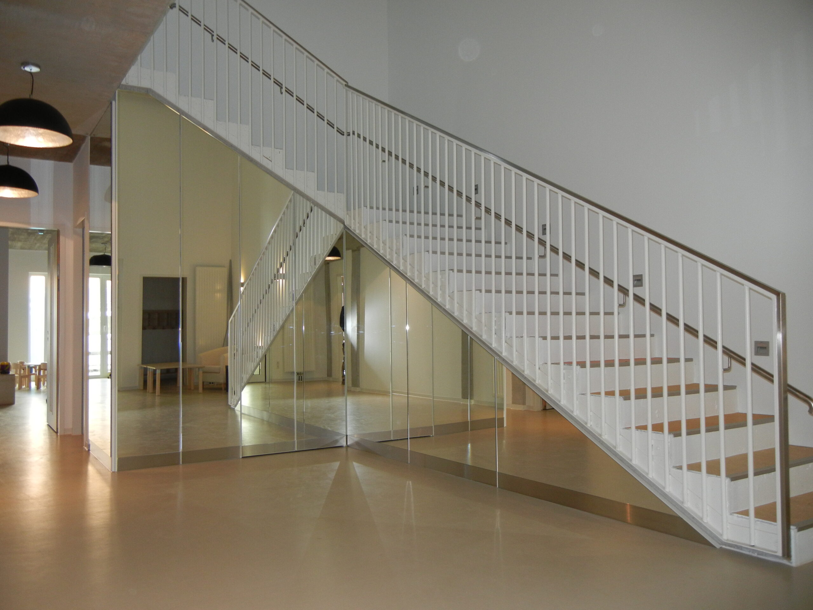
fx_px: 705
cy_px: 305
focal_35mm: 30
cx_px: 406
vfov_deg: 46.8
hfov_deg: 60.0
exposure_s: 1/30
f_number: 3.5
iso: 200
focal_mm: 5.4
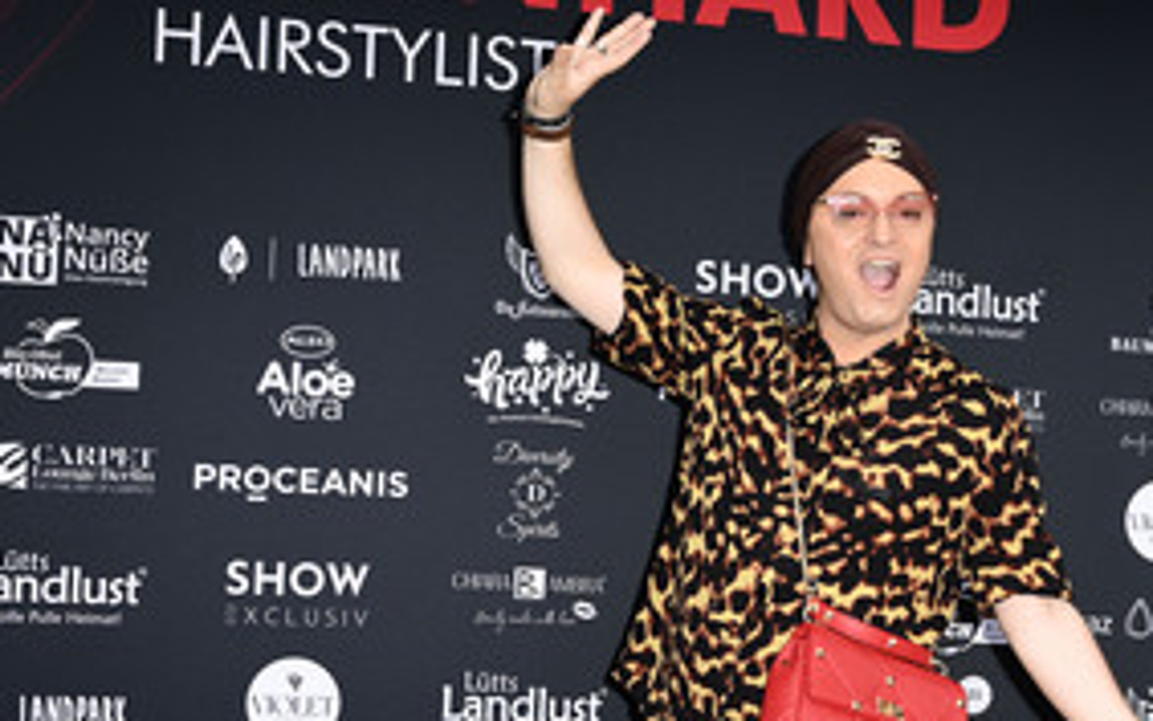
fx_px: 1634
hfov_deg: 38.6
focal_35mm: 52
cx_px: 719
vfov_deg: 24.8
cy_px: 481
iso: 200
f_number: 5.6
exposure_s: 1/160
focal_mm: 32
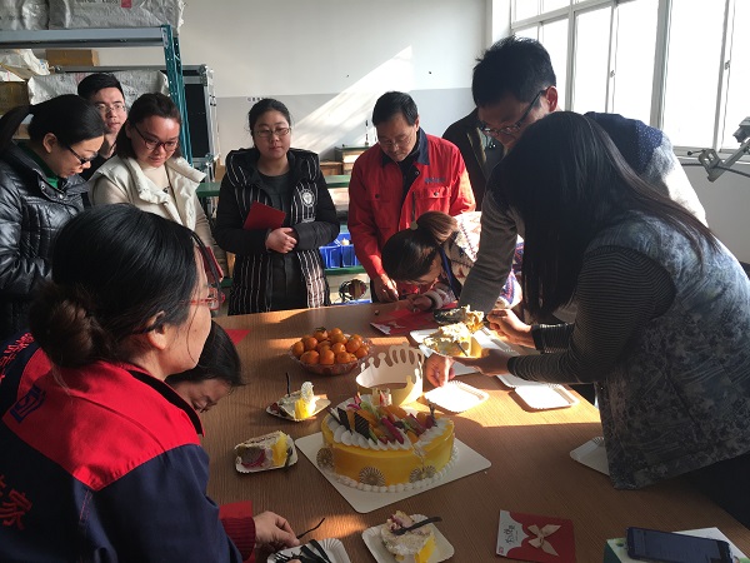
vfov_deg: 48.2
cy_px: 282
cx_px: 375
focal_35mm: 29
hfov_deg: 61.7
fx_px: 628
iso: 40
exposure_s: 1/100
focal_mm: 4.15
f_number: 2.2
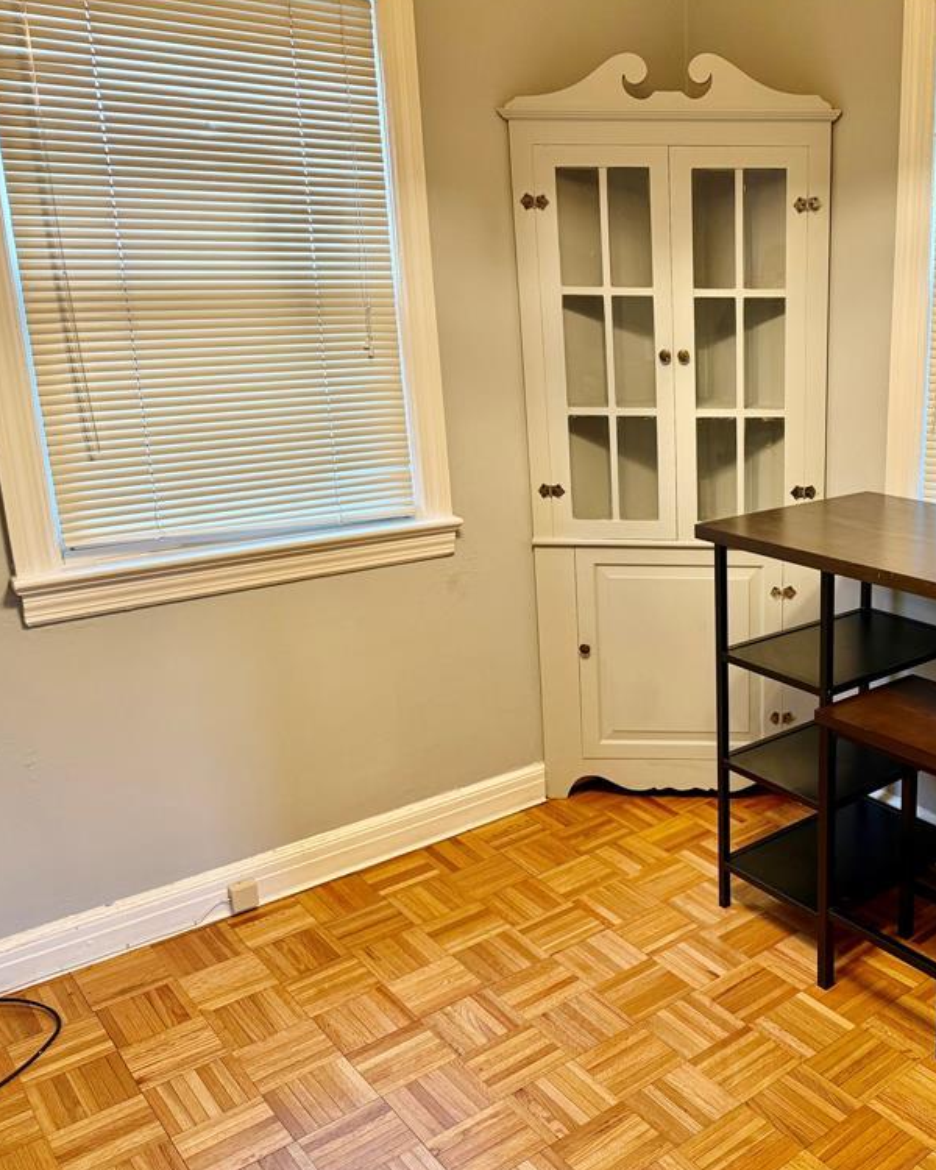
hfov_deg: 43.4
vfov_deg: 55.7
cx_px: 764
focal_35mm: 32
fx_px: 1108
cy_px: 582
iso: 160
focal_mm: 6.76
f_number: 1.78
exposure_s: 1/60
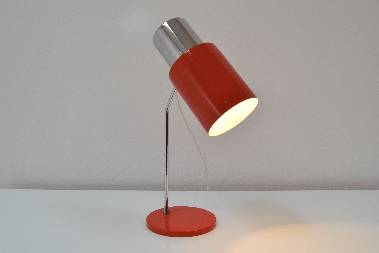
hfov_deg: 53.1
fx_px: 379
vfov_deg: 36.9
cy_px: 126
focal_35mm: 36
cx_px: 190
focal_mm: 24
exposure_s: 1/250
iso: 1600
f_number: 8
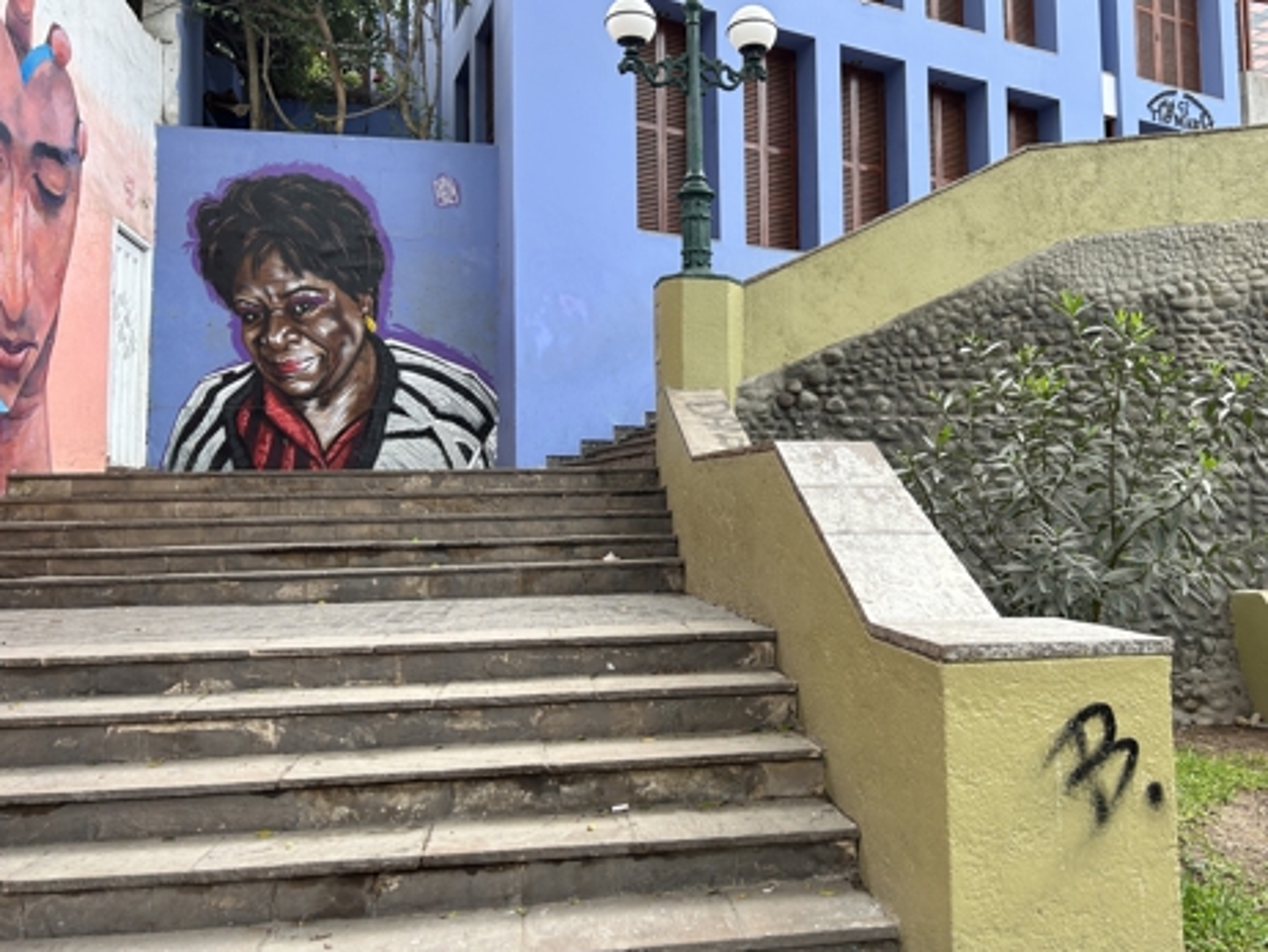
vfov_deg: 46.8
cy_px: 433
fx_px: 1099
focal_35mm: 30
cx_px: 715
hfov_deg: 59.7
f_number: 1.5
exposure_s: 1/121
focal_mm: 5.7
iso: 50
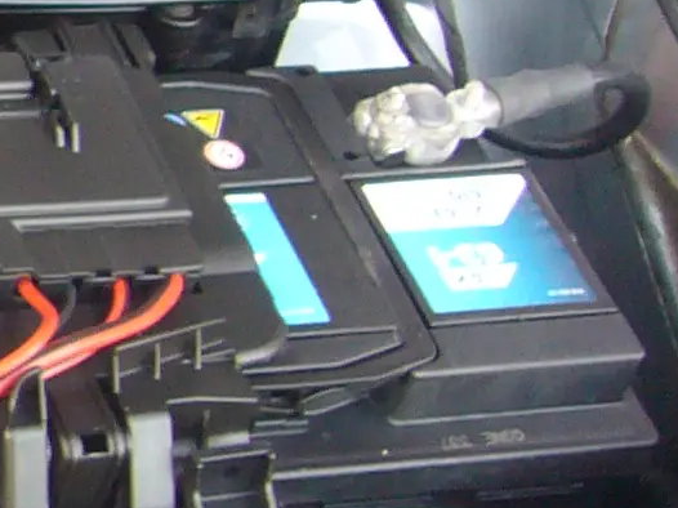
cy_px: 110
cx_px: -1052
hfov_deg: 10.8
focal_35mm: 150
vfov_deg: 9.9
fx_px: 2937
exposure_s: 1/20
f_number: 2.8
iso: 100
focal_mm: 4.6
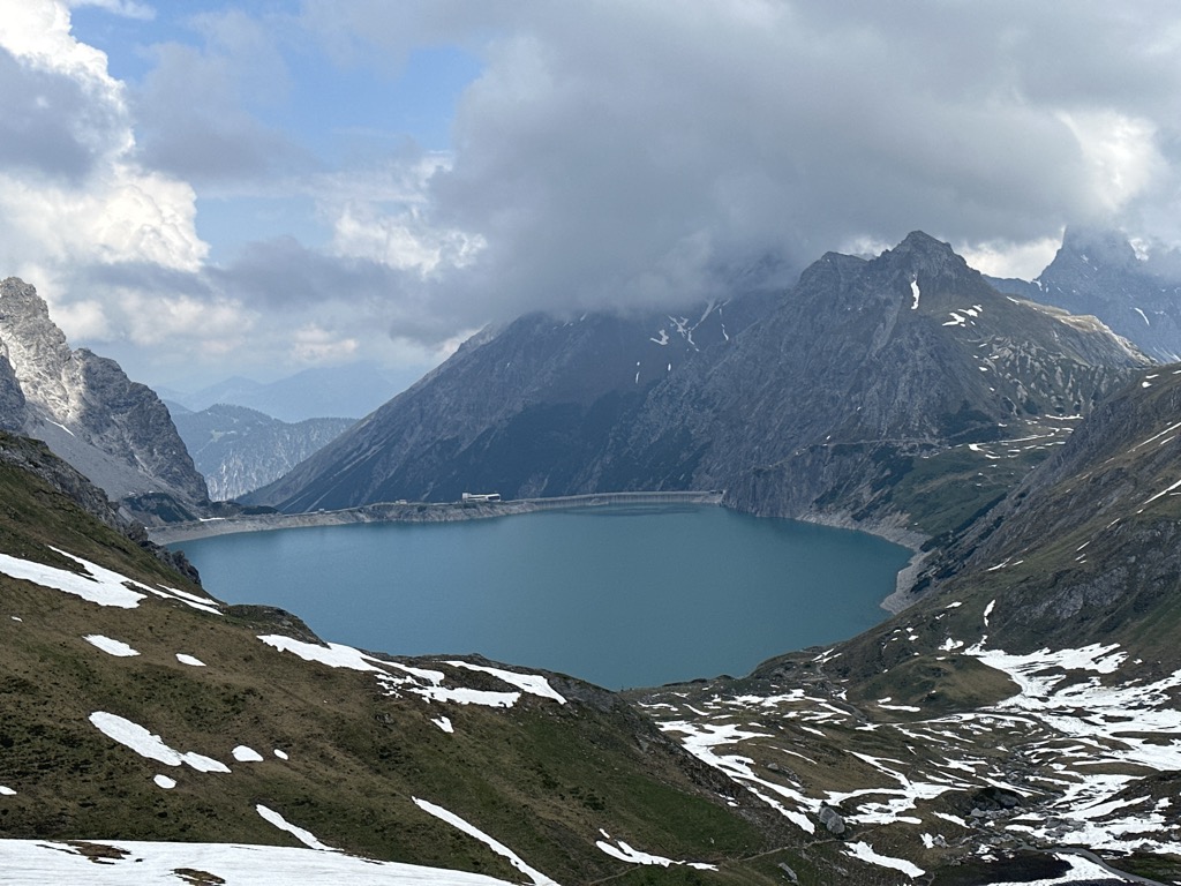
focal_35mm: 48
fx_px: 1638
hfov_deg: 39.7
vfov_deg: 30.3
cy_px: 443
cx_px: 590
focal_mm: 6.86
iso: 64
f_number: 1.78
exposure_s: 1/3597
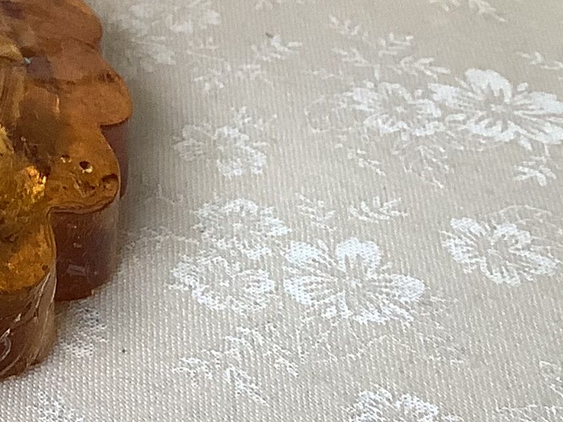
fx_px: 2017
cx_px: -402
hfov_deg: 14.3
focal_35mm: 124
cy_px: -159
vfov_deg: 11.6
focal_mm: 3.3
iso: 64
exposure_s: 1/60
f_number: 2.4
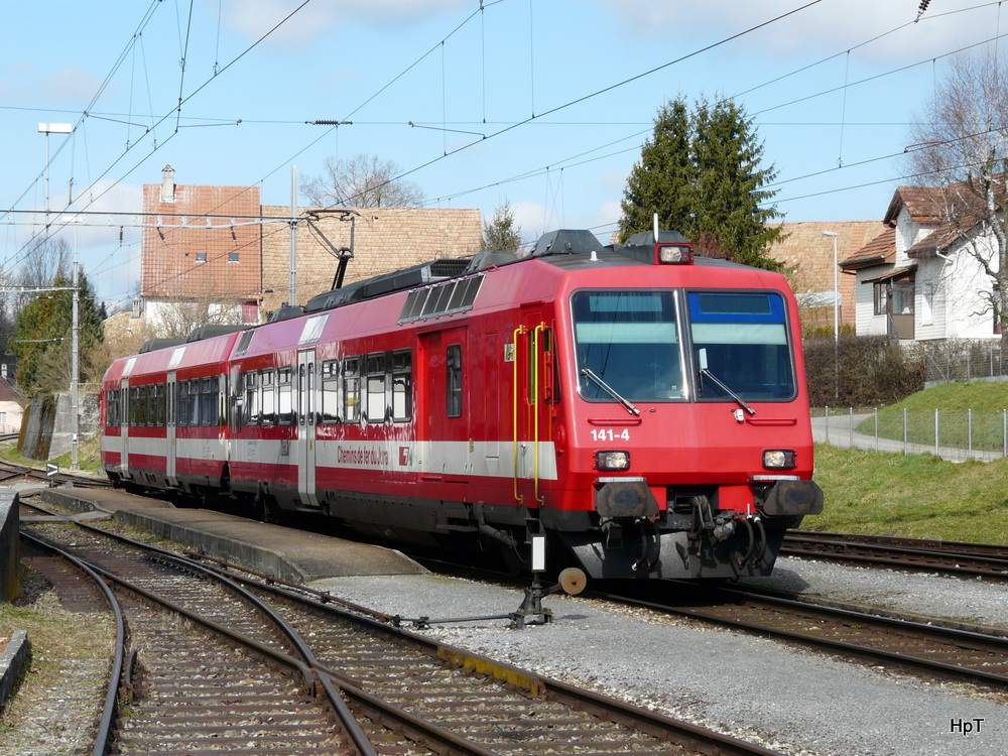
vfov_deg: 15.7
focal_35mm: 94
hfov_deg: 20.9
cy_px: 378
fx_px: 2737
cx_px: 504
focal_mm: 15.4
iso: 100
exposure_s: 1/400
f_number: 5.6
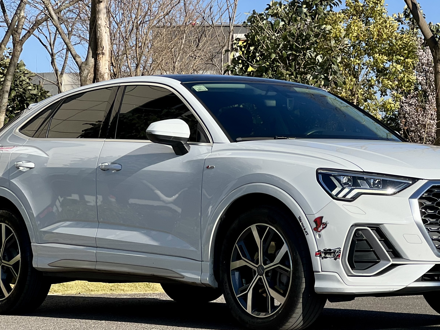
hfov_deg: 15.3
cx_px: 256
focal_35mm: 129
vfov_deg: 11.5
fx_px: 1640
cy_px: 163
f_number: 2.8
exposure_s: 1/612
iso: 32
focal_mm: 9
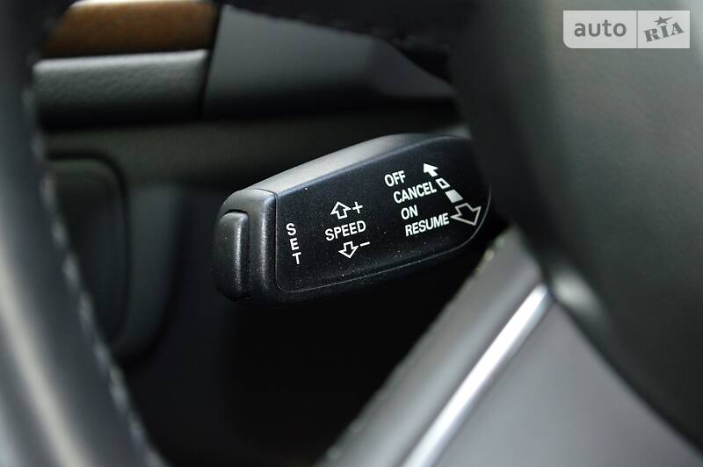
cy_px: 234
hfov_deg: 24.6
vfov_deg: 16.5
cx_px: 352
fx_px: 1610
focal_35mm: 82
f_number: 5.6
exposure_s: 1/60
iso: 900
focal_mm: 55
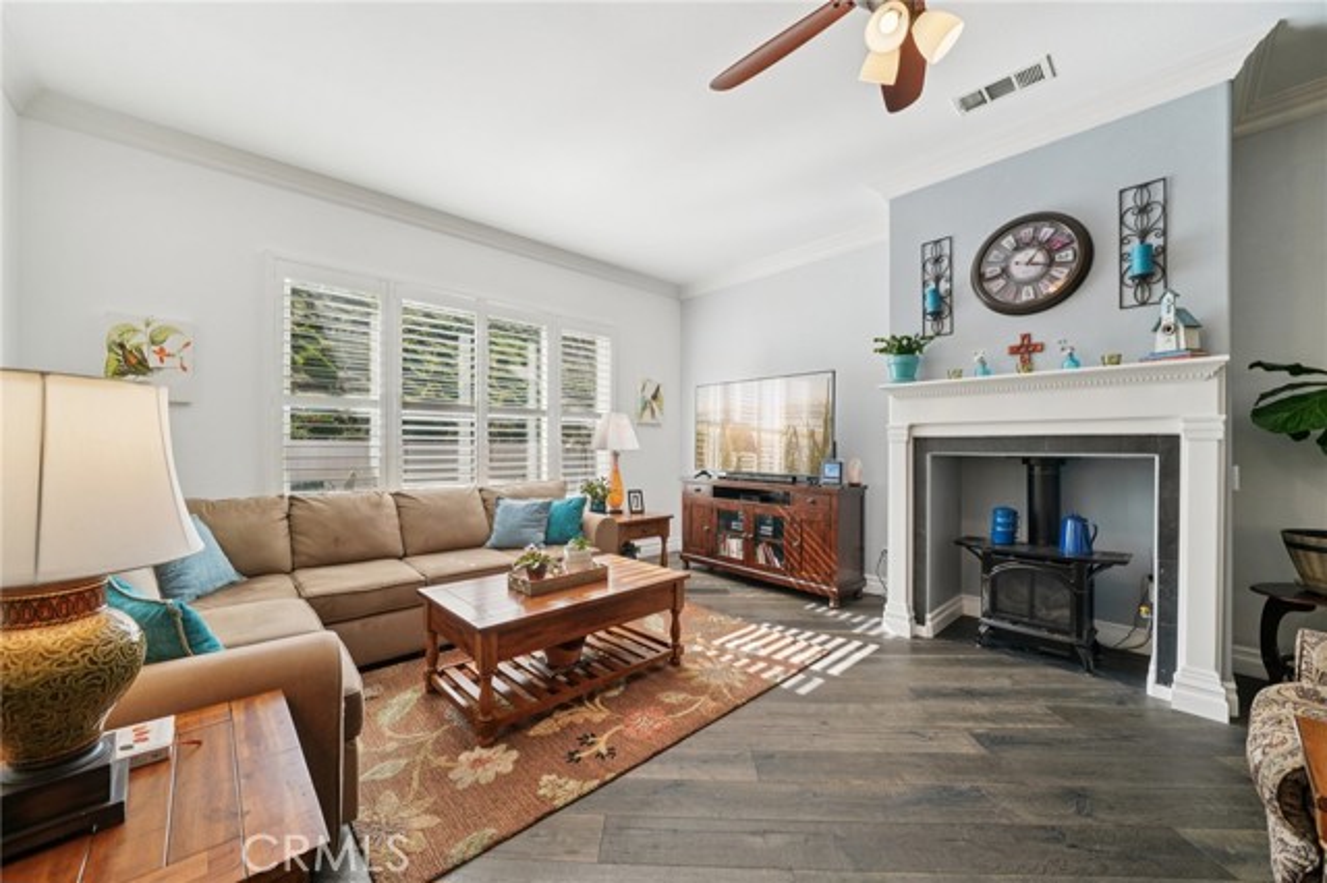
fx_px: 479
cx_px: 664
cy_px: 442
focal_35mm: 13
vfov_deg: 85.4
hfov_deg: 108.4
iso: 125
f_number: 8
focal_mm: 13
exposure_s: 1/30
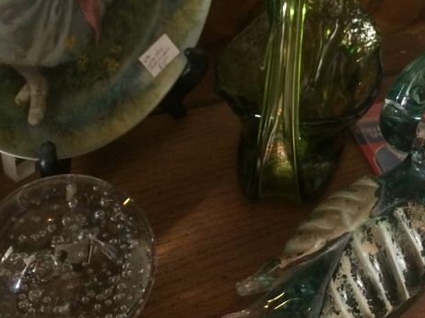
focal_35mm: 59
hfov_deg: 32.2
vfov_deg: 24.4
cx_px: 311
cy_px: 64
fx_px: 724
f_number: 2.2
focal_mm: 4.12
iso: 320
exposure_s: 1/15
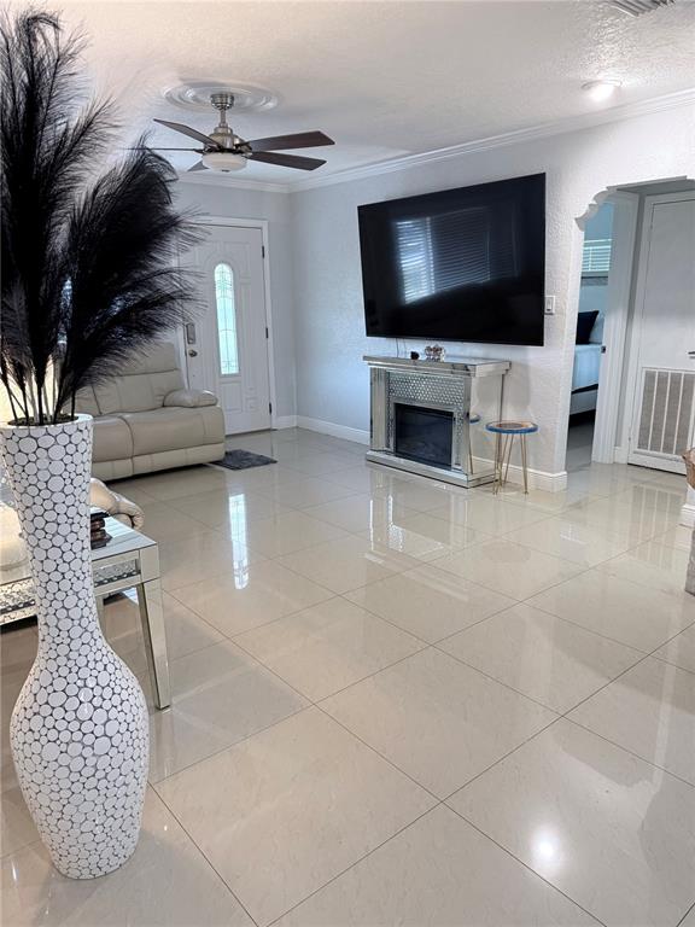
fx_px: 642
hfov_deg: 56.8
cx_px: 348
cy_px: 464
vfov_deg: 71.6
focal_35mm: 24
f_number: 1.78
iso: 250
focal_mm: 6.76
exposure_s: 1/60
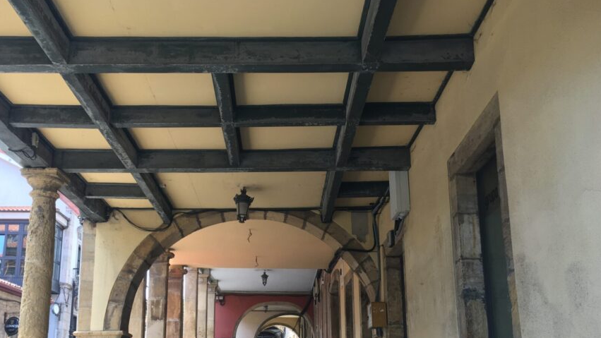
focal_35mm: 38
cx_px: 258
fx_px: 606
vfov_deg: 30.8
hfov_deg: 52.6
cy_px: 246
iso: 32
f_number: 2.2
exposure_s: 1/100
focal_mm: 4.15
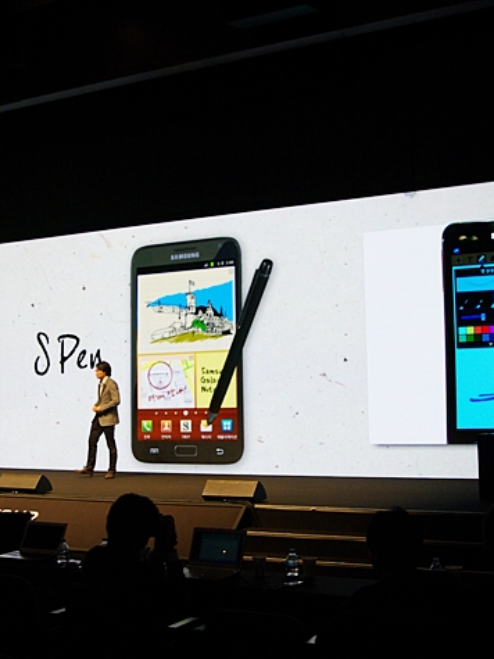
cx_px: 203
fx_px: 857
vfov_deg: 42.1
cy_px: 325
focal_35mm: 45
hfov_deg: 32.1
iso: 400
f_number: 2.8
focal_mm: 20
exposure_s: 1/200
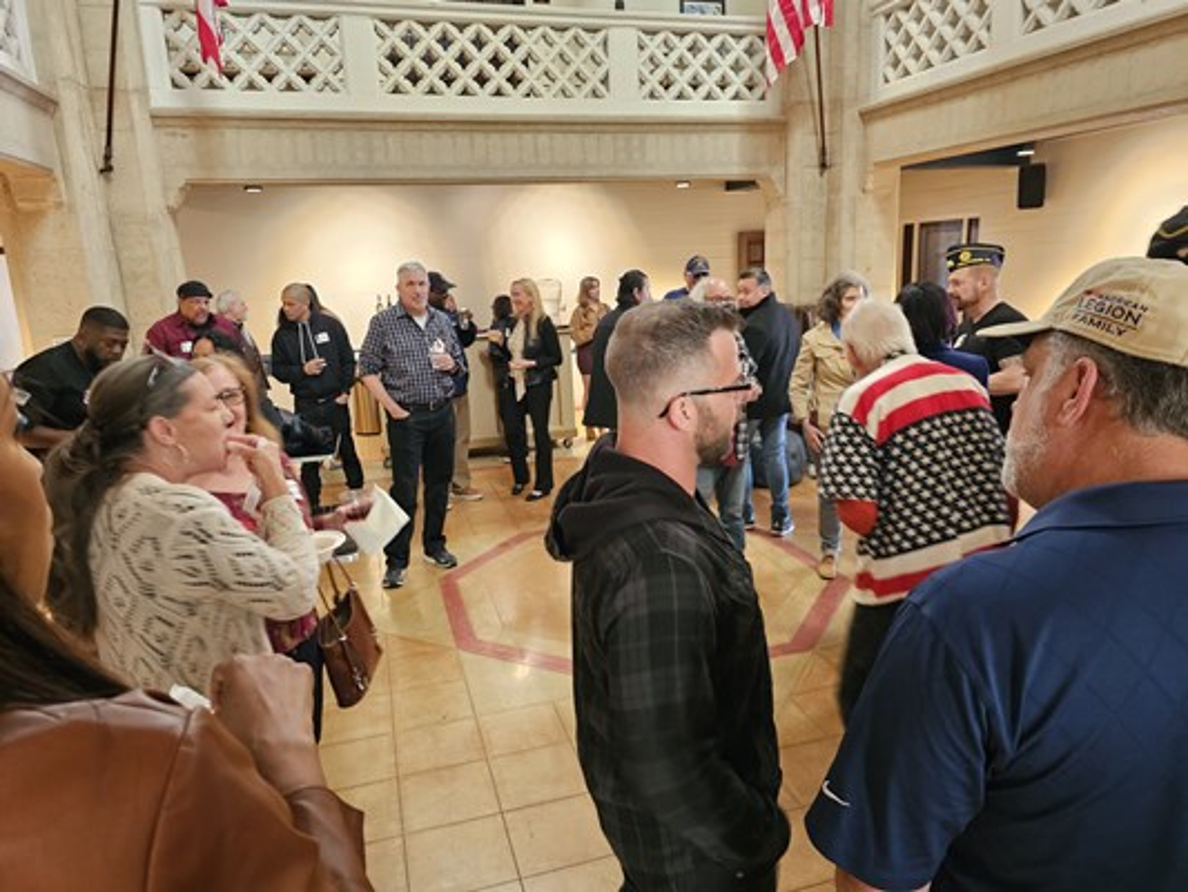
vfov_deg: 58.9
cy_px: 446
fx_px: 790
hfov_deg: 73.9
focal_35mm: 23
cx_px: 594
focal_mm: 6.3
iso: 500
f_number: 1.7
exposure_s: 1/24
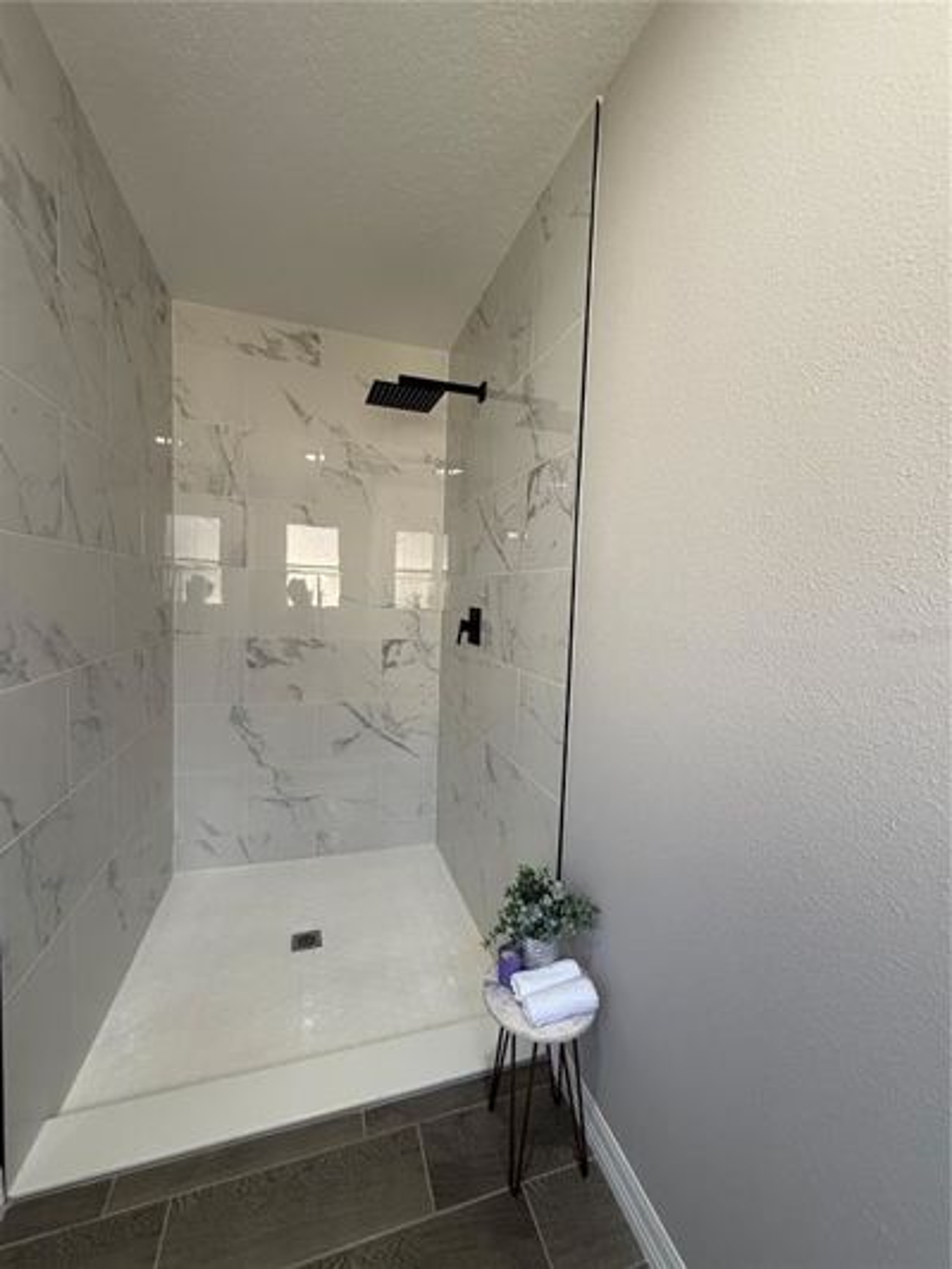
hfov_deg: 85.7
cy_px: 634
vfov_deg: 102.1
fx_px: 513
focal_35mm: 14
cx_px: 476
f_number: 2.2
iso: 200
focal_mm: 2.22
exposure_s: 1/120
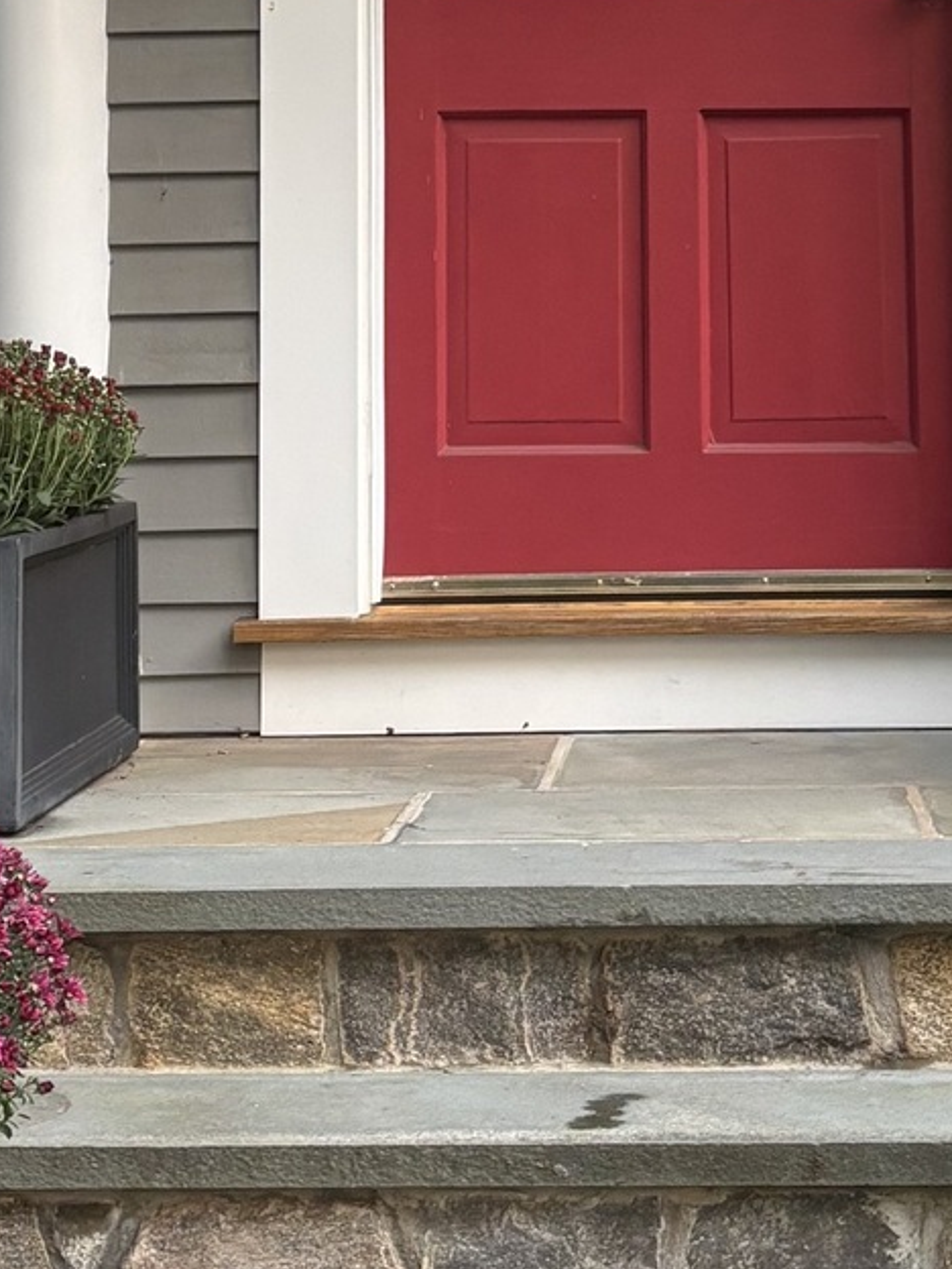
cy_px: -26
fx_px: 3520
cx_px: 694
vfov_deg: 19.8
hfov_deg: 15.3
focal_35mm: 96
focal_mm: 5.96
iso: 160
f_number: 1.6
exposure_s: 1/60
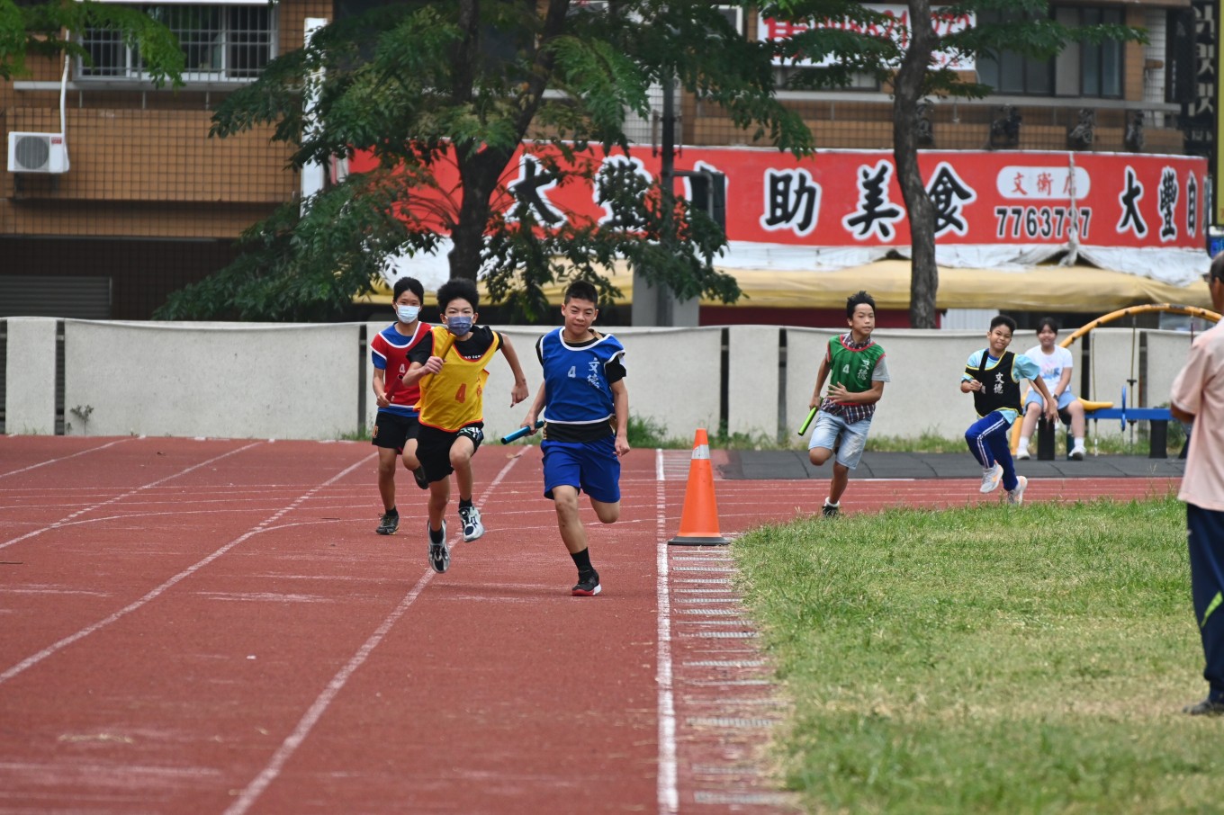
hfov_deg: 6.5
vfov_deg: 4.4
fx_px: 10707
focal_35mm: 315
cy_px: 408
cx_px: 612
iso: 560
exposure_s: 1/1000
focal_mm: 210
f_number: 5.3
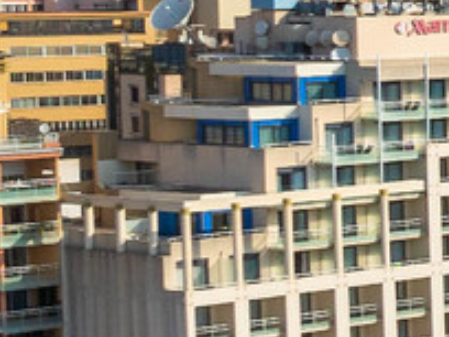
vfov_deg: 7.9
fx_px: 2439
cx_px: 1679
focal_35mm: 188
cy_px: 84
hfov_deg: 7.8
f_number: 7.1
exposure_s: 1/40
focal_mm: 12.3
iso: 100
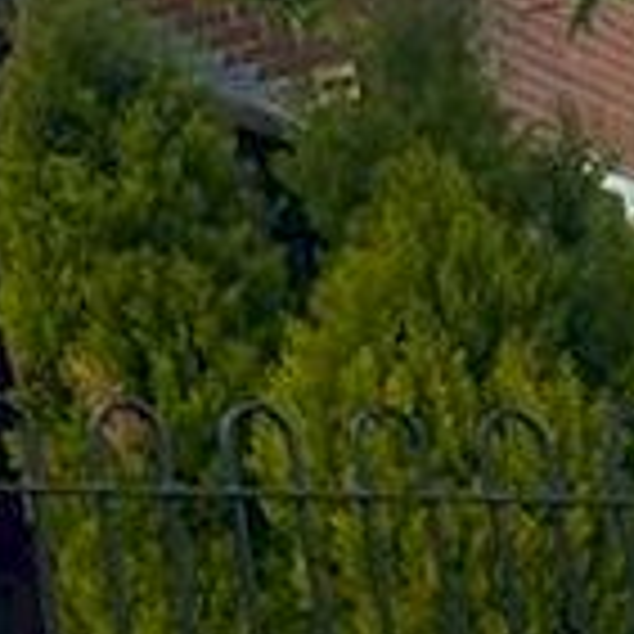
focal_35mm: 114
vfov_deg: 14.7
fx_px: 2362
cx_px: -751
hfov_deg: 12.7
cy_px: -164
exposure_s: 1/1346
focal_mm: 4.25
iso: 32
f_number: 1.8
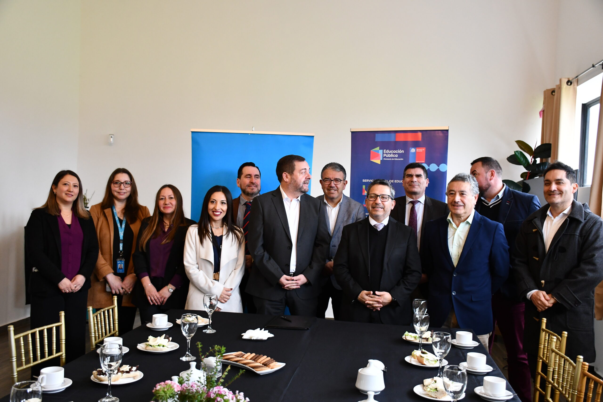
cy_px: 201
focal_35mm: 34
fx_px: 569
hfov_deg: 55.8
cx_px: 302
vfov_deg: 38.9
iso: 1600
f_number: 3.8
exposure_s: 1/125
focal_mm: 23
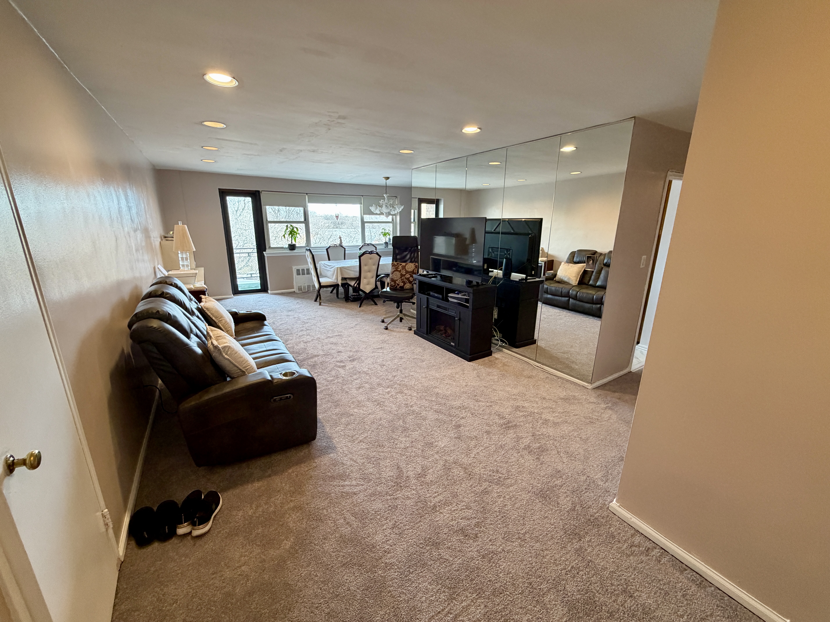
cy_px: 311
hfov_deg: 102.1
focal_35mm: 14
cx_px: 415
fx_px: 336
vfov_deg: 85.7
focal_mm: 2.22
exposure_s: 1/60
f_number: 2.2
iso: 250
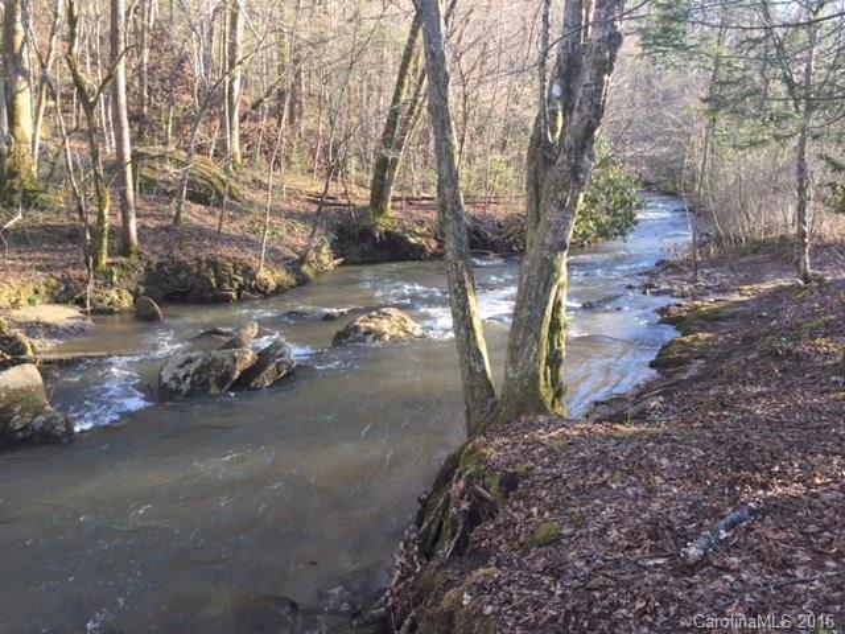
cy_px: 317
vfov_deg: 48.2
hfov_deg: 61.7
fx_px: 708
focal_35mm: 29
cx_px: 422
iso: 40
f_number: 2.2
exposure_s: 1/120
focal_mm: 4.15
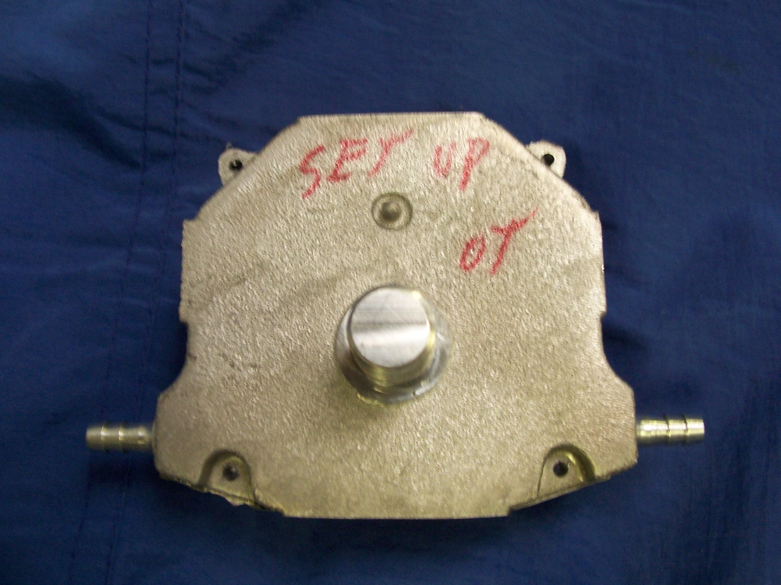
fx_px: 790
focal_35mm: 35
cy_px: 292
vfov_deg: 40.7
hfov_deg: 52.6
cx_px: 390
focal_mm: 6
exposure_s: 1/20
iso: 140
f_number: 2.8
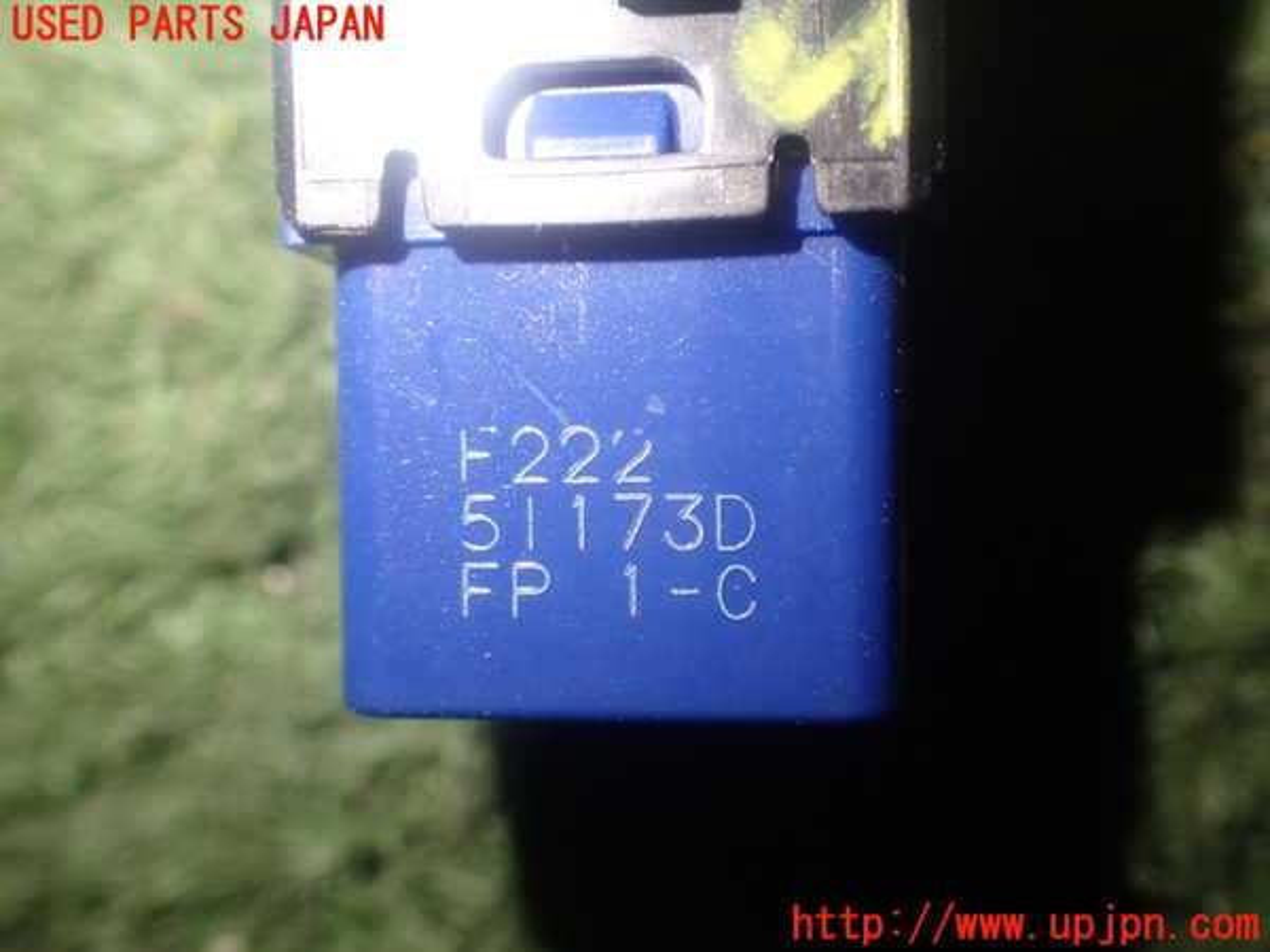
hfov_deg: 49.0
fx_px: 1394
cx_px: 635
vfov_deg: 37.7
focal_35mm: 38
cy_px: 476
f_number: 2.7
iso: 200
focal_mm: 6.83
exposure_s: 1/40
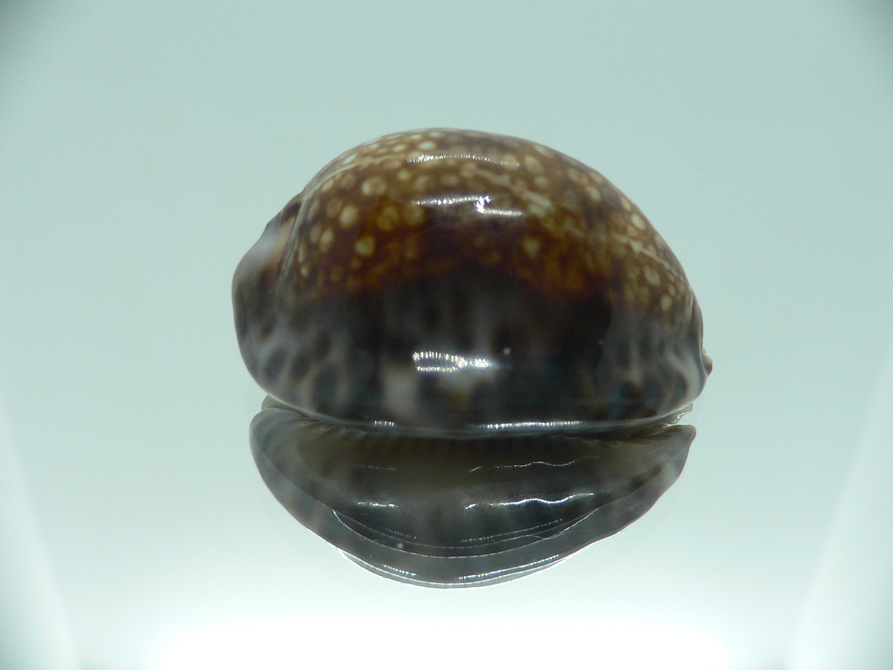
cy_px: 335
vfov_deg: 40.7
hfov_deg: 52.6
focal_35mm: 35
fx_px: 903
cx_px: 446
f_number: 2.8
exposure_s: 1/60
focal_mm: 4.6
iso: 150
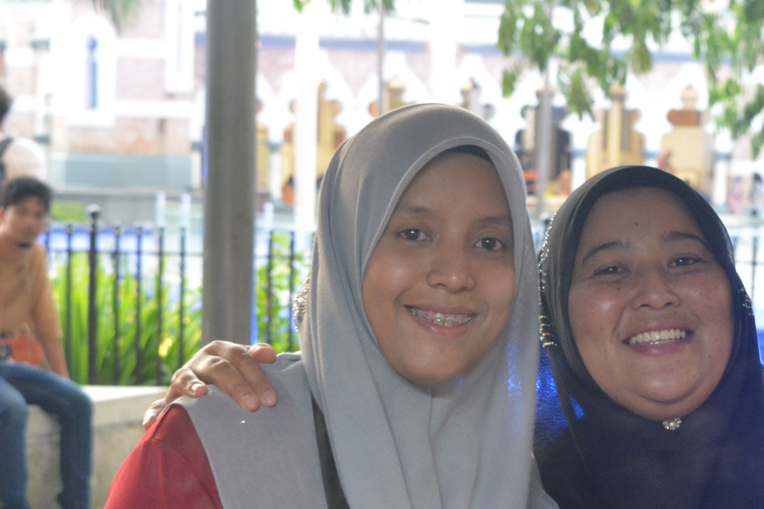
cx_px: 426
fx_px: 2589
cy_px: 489
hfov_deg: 16.8
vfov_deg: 11.1
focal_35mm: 122
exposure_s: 1/25
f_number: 7.1
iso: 2000
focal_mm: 42
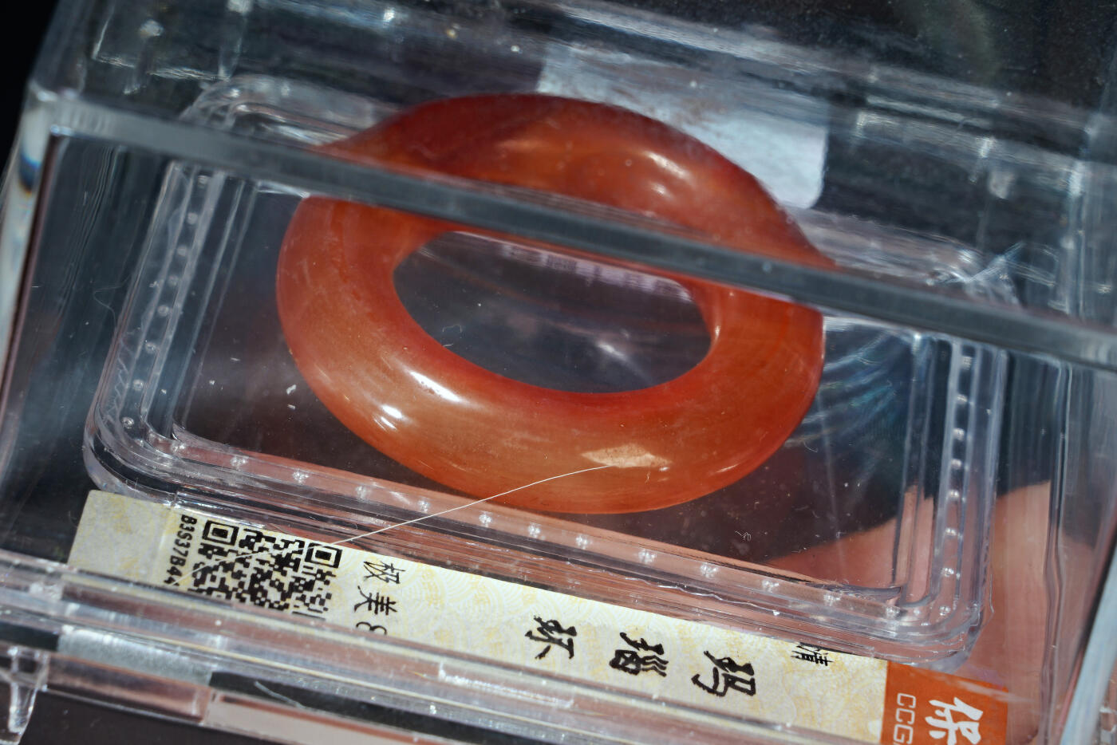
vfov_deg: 8.7
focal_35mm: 157
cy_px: 372
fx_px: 4872
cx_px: 558
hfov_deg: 13.1
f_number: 18
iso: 100
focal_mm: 105
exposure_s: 1/160
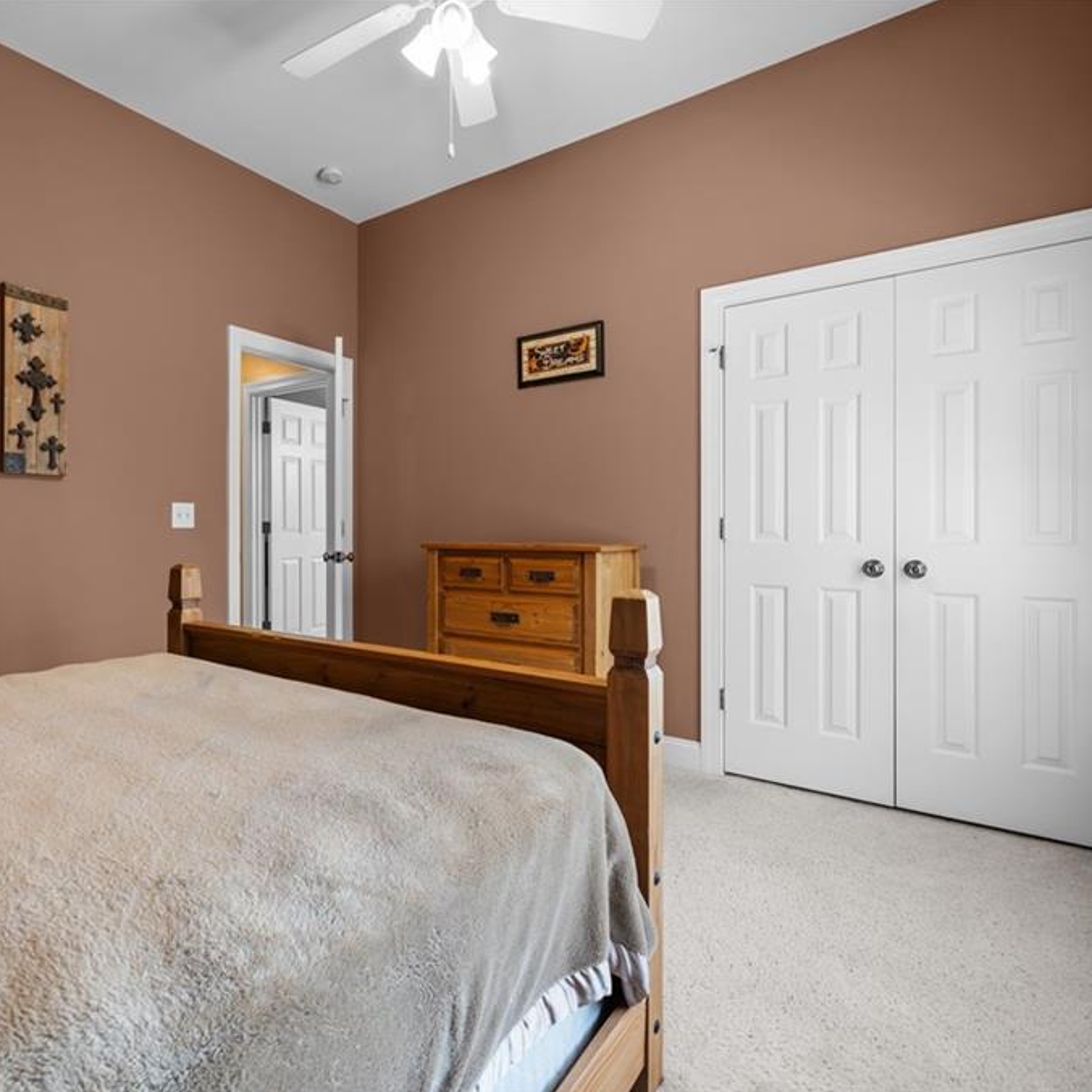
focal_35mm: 18
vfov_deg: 80.7
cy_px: 547
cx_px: 407
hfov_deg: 79.2
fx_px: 642
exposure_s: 1/1.25
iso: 200
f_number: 7.1
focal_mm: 14
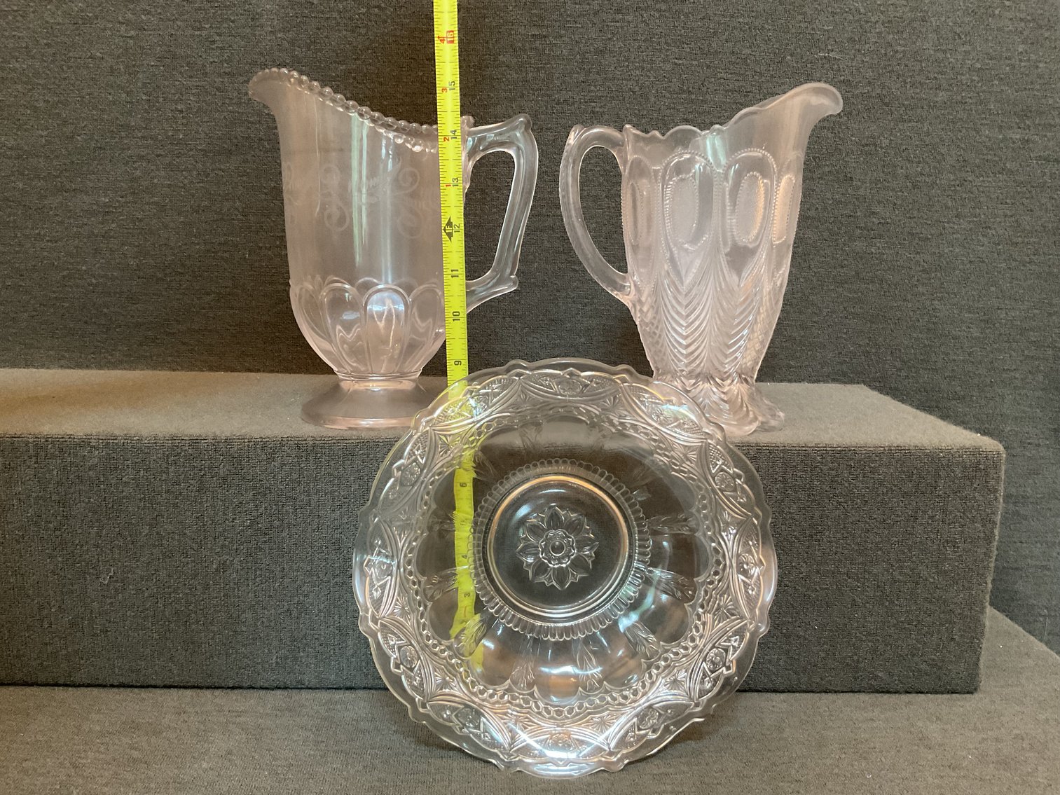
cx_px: 530
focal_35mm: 29
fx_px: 888
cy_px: 398
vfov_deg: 48.2
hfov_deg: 61.7
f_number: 1.8
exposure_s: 1/33
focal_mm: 3
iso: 250
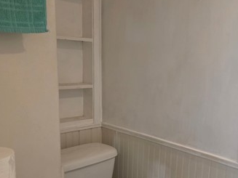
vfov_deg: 31.8
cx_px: 191
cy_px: 124
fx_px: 309
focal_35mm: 45
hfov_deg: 40.4
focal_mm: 6.3
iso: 800
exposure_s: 1/120
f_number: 1.7
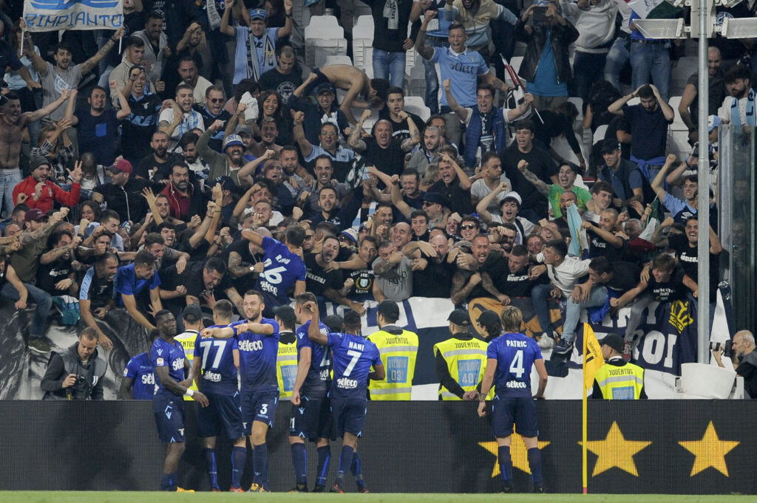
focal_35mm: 400
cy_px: 252
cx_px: 378
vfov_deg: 3.4
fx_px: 8404
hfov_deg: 5.2
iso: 1250
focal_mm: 400
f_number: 2.8
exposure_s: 1/1000
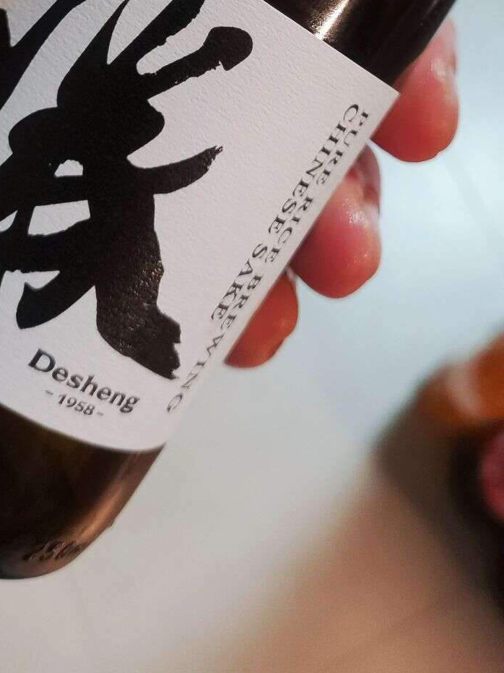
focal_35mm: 55
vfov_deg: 31.1
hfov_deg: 26.5
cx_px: 238
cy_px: -67
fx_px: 1068
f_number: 1.79
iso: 558
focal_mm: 4.71
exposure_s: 1/50
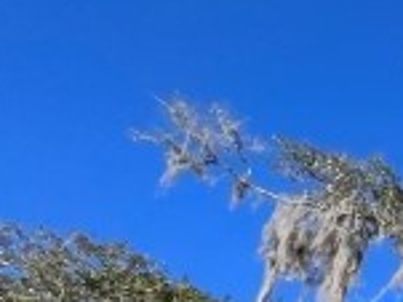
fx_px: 1024
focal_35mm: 88
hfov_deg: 10.9
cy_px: 665
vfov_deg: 13.5
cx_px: 1265
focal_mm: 1.57
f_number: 1.8
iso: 32
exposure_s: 1/1263
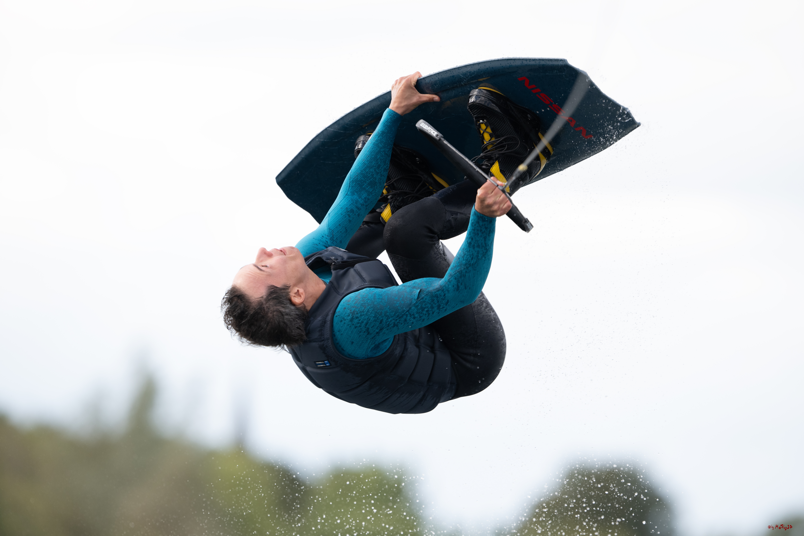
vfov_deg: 3.4
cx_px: 402
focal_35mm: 400
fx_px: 8933
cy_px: 268
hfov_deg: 5.2
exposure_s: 1/1600
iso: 500
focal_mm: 400
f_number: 4.5
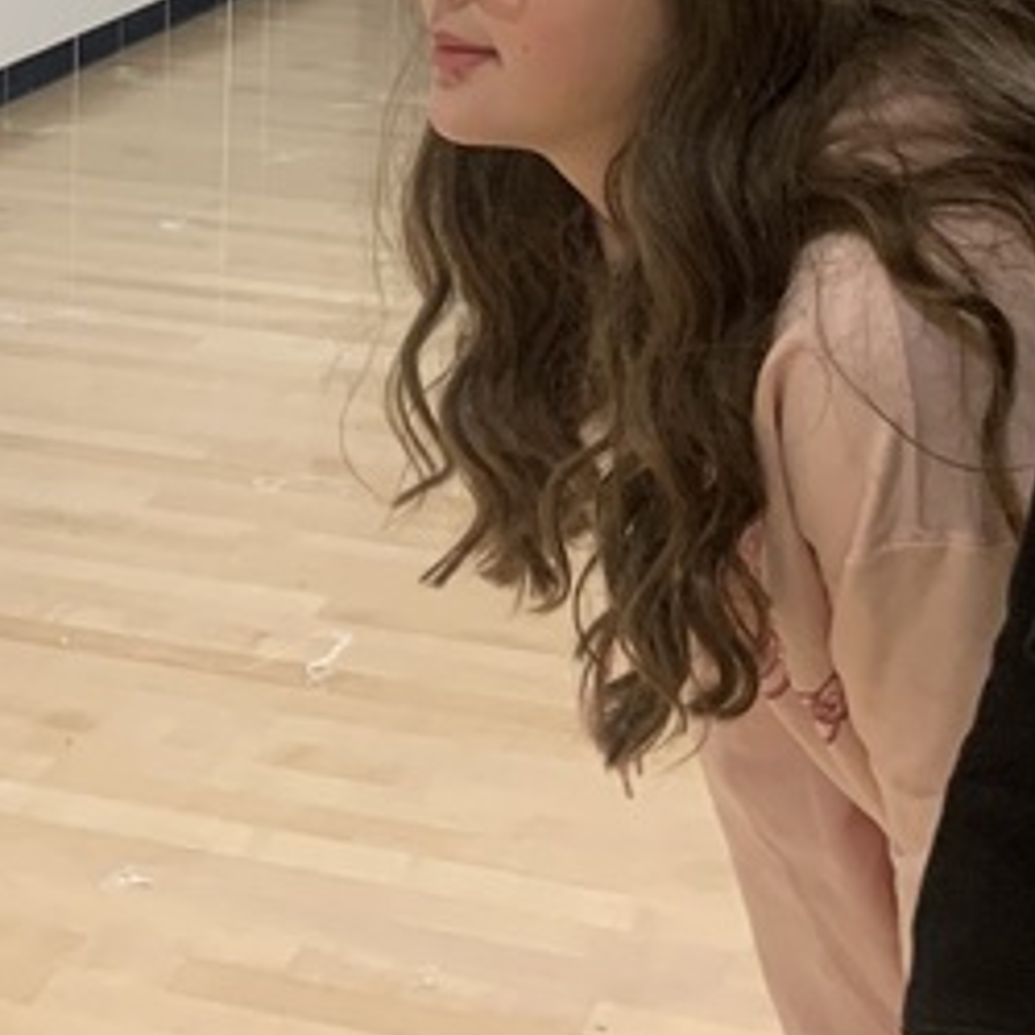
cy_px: -99
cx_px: 219
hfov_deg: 18.3
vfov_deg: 17.8
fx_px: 3180
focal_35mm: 94
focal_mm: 4.25
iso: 100
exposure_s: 1/41
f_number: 1.8
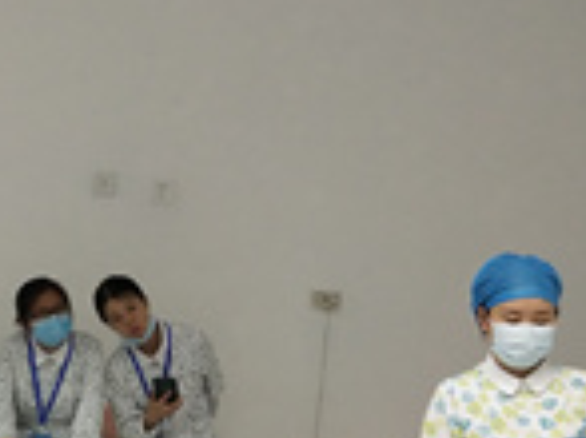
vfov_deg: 14.4
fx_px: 1725
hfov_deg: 19.0
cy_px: 321
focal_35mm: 102
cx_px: 100
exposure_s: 1/50
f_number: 1.8
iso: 359
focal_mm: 3.95
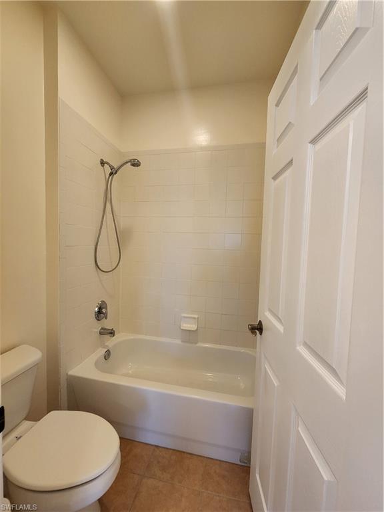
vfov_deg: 106.2
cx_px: 192
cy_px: 256
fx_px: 192
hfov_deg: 89.9
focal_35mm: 13
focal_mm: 2.2
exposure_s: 1/60
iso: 250
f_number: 2.2
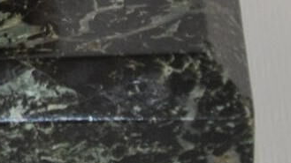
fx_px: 4961
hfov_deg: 3.4
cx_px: -111
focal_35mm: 643
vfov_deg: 1.9
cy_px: -39
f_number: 5.6
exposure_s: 1/80
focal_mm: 105
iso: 800
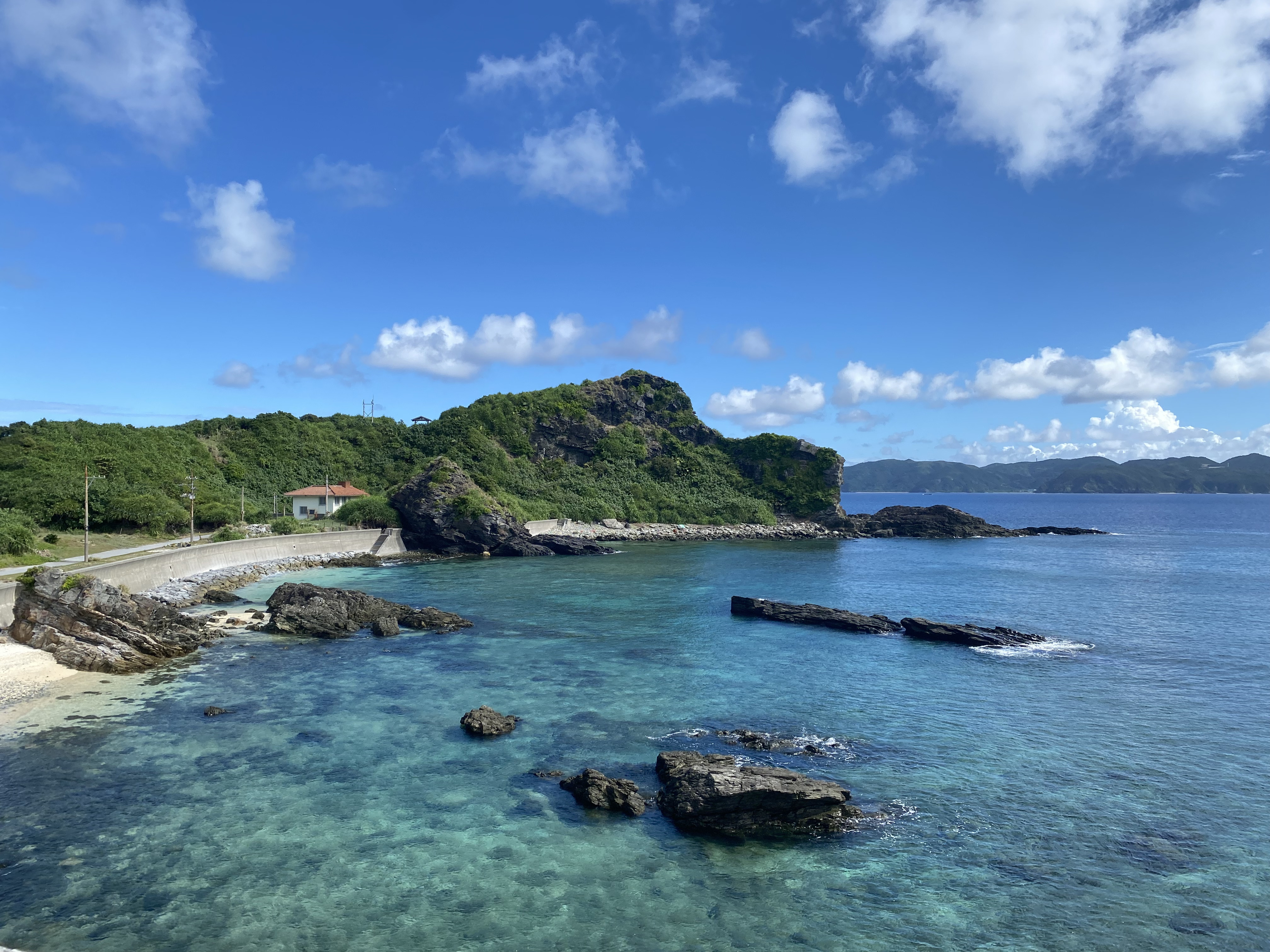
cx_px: 635
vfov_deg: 53.1
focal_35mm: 26
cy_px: 476
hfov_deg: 67.3
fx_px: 954
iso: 32
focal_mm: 4.25
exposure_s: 1/2625
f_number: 1.8
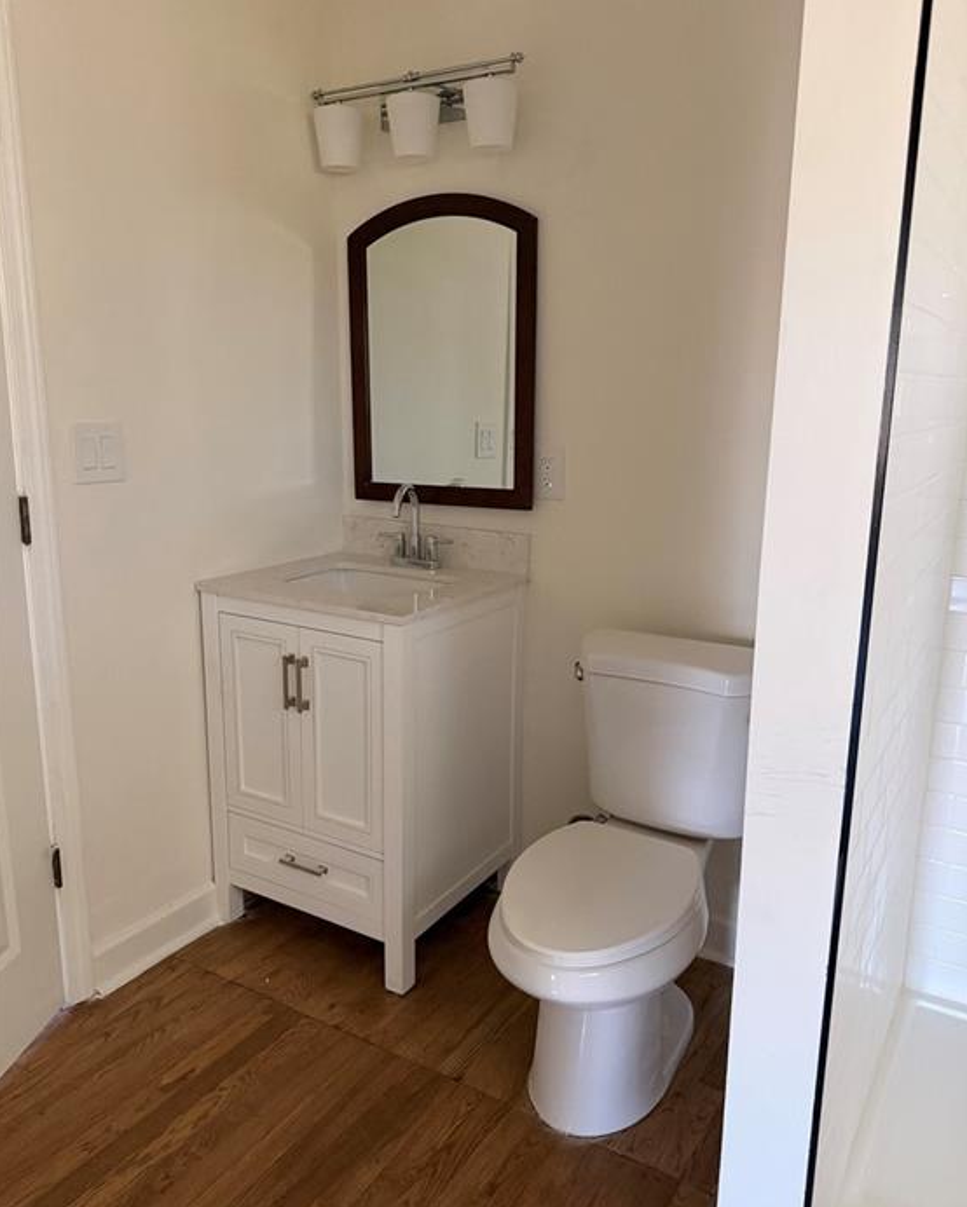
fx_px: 930
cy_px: 597
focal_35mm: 26
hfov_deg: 54.9
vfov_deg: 66.0
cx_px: 496
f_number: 1.78
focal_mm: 6.76
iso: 640
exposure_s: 1/60
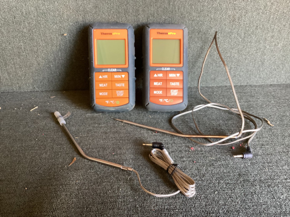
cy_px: 108
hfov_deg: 58.3
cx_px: 145
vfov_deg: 45.4
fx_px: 260
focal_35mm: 31
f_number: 2.4
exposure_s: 1/50
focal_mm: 3.3
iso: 320
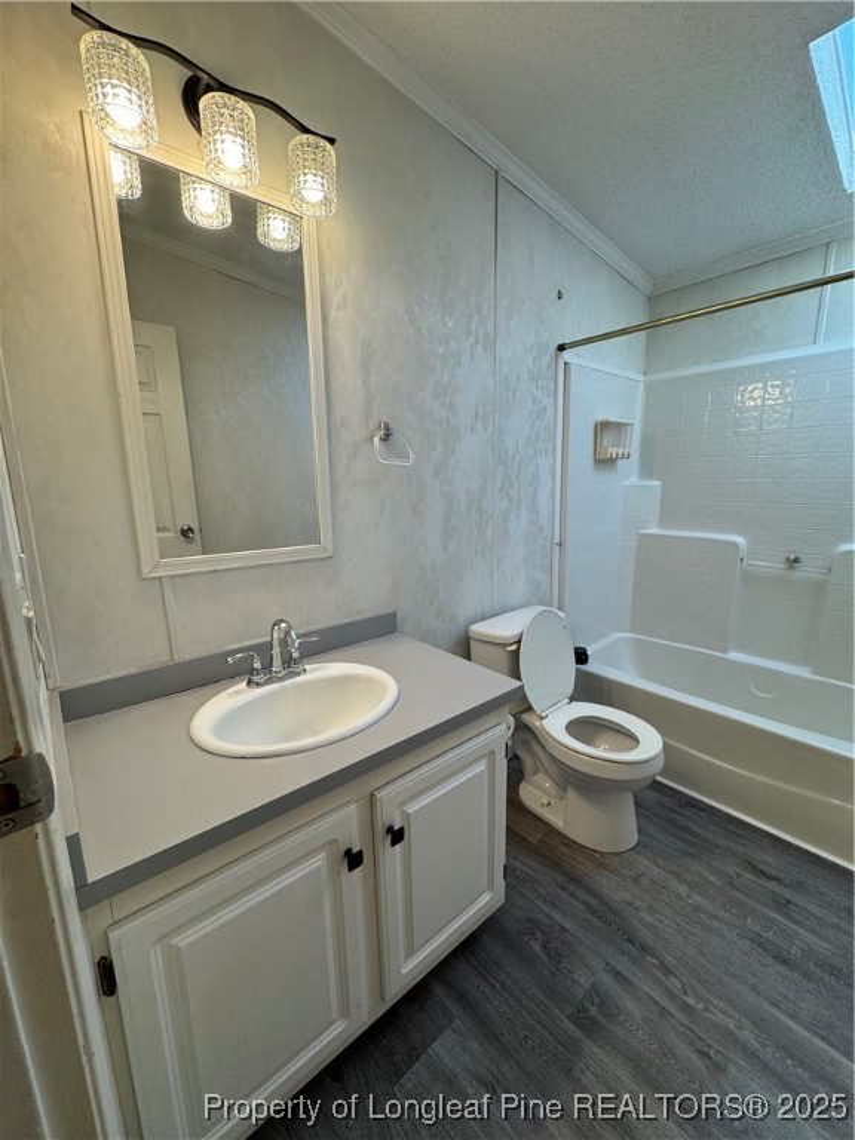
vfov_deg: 102.1
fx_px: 461
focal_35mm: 14
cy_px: 570
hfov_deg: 85.7
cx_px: 428
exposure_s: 1/120
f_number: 2.2
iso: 125
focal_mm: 2.22
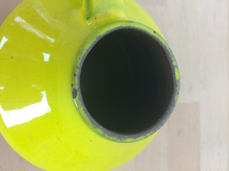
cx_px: 114
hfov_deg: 61.7
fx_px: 192
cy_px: 86
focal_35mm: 29
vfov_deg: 48.2
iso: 100
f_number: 2.2
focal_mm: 4.15
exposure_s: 1/33
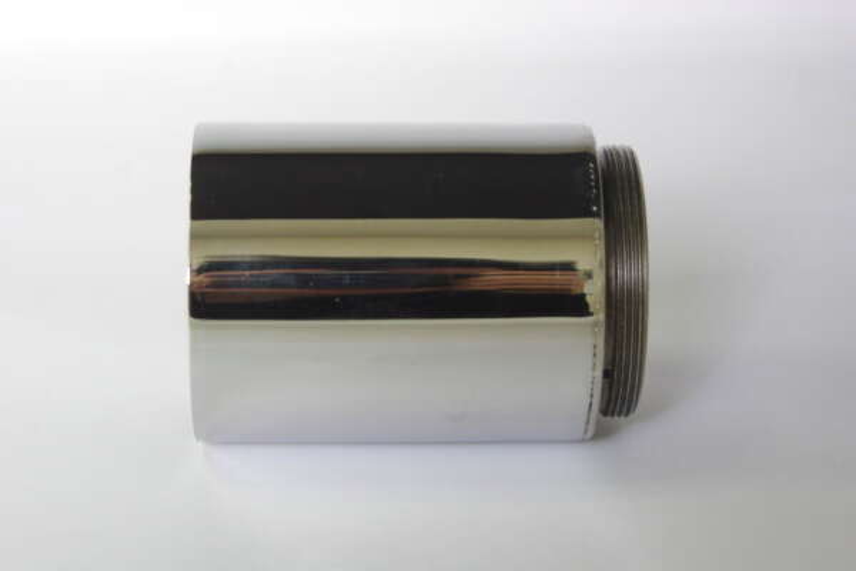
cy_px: 286
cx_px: 428
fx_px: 2425
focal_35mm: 102
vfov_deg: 13.4
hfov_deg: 20.0
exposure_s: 1/30
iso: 800
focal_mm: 68
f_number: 5.6
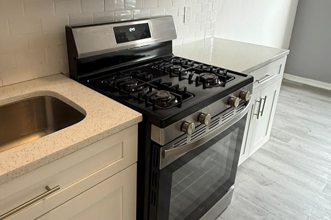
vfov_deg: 43.3
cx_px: 135
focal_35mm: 30
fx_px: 276
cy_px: 86
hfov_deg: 61.5
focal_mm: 2.22
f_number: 2.2
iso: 250
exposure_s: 1/60
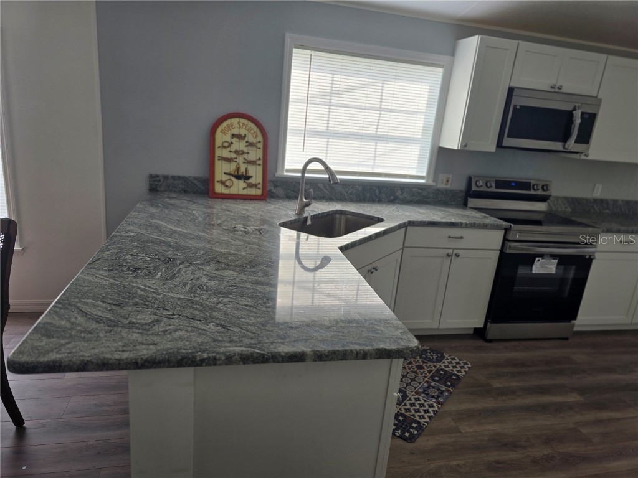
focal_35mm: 23
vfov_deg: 58.9
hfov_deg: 73.9
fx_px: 424
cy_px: 239
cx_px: 319
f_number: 1.7
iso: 16
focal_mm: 6.3
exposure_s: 1/120
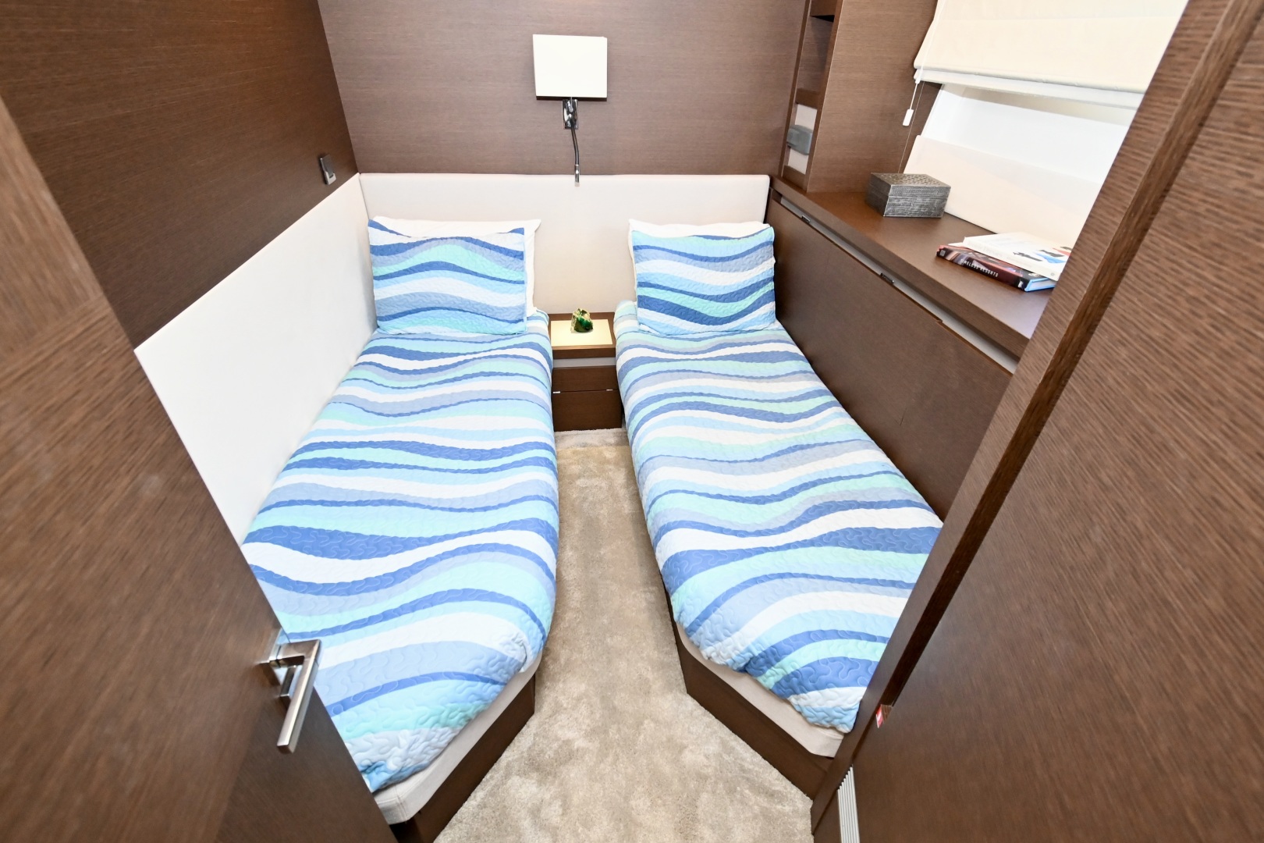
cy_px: 422
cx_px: 632
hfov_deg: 100.4
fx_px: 527
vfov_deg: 77.3
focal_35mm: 15
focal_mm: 10
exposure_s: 1/80
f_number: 4.5
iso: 3200
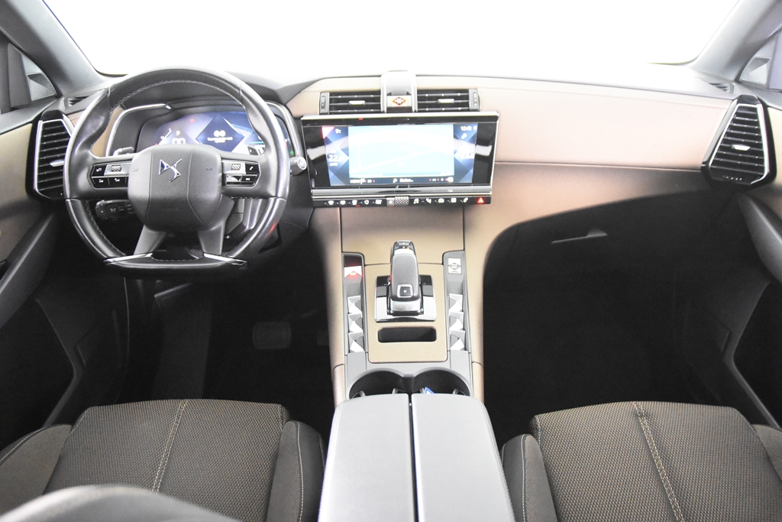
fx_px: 652
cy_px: 261
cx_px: 391
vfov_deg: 43.6
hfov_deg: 61.9
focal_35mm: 30
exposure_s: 1/30
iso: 11400
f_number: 2.8
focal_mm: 20
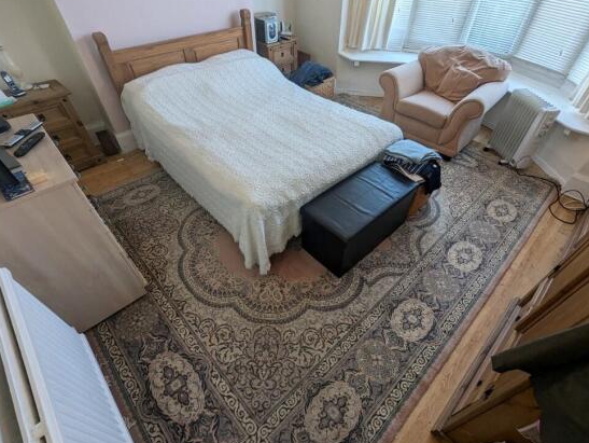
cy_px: 219
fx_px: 289
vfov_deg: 74.8
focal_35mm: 17
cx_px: 308
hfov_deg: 90.9
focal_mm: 2.35
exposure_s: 1/50
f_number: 2.2
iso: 77
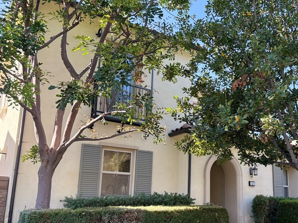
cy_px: 137
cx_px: 199
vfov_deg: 38.5
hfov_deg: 49.2
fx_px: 319
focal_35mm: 37
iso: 64
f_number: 1.6
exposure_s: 1/386
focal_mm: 5.96
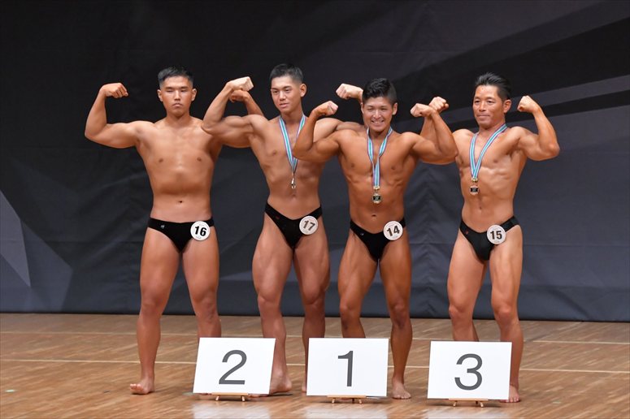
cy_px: 210
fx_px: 4460
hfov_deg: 8.1
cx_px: 315
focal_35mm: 255
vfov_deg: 5.4
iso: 6400
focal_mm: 170
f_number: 5.6
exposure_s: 1/400
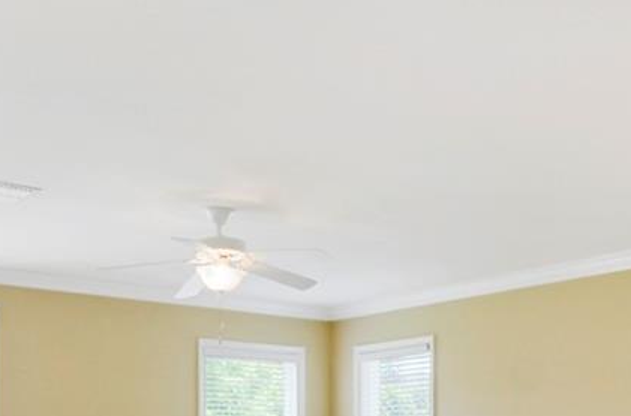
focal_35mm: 57
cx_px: 423
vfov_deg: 22.6
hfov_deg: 34.8
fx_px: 996
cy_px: 428
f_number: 8
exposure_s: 1/100
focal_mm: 10
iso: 200
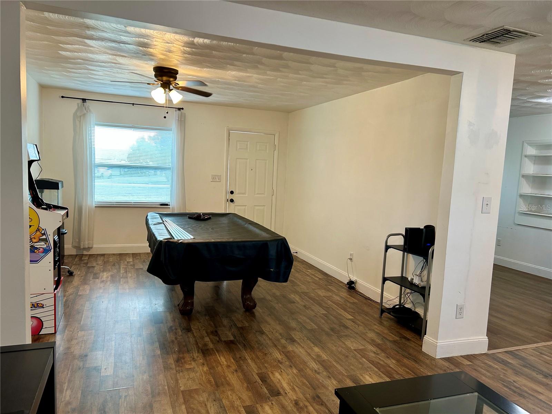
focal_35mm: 26
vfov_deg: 53.1
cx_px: 276
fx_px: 415
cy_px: 207
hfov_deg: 67.3
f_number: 1.5
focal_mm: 5.7
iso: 80
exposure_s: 1/60
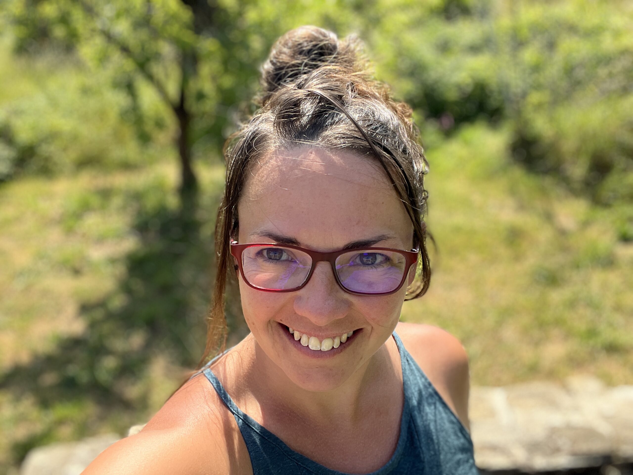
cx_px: 316
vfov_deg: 46.8
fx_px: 549
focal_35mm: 30
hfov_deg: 60.0
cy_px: 238
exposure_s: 1/264
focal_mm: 2.71
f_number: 2.2
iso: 32
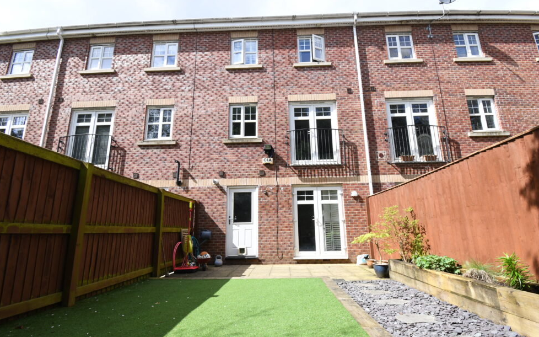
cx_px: 274
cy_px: 177
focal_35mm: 16
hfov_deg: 97.8
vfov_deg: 71.2
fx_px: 235
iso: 560
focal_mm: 10
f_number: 10
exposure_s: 1/400
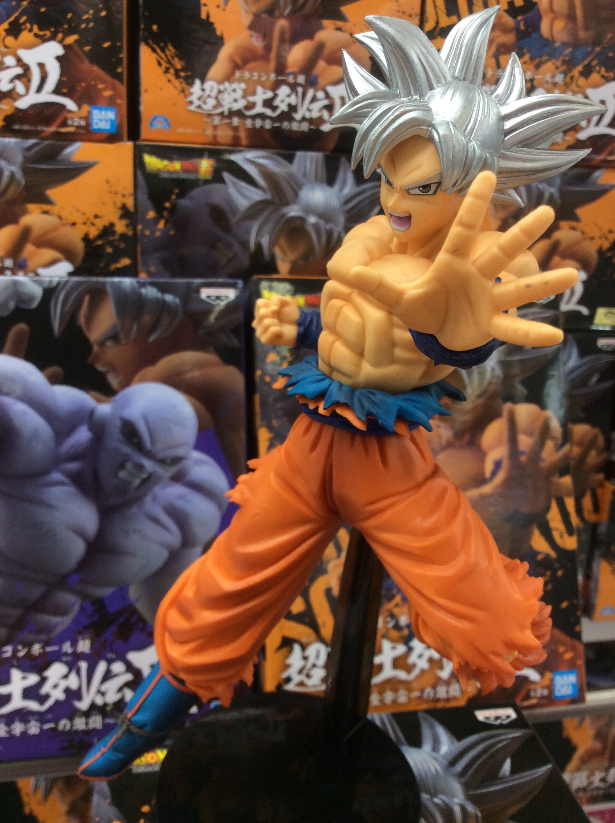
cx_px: 308
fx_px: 760
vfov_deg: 56.9
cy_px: 412
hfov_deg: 44.1
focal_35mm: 32
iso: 32
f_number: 2.4
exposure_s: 1/120
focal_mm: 3.3
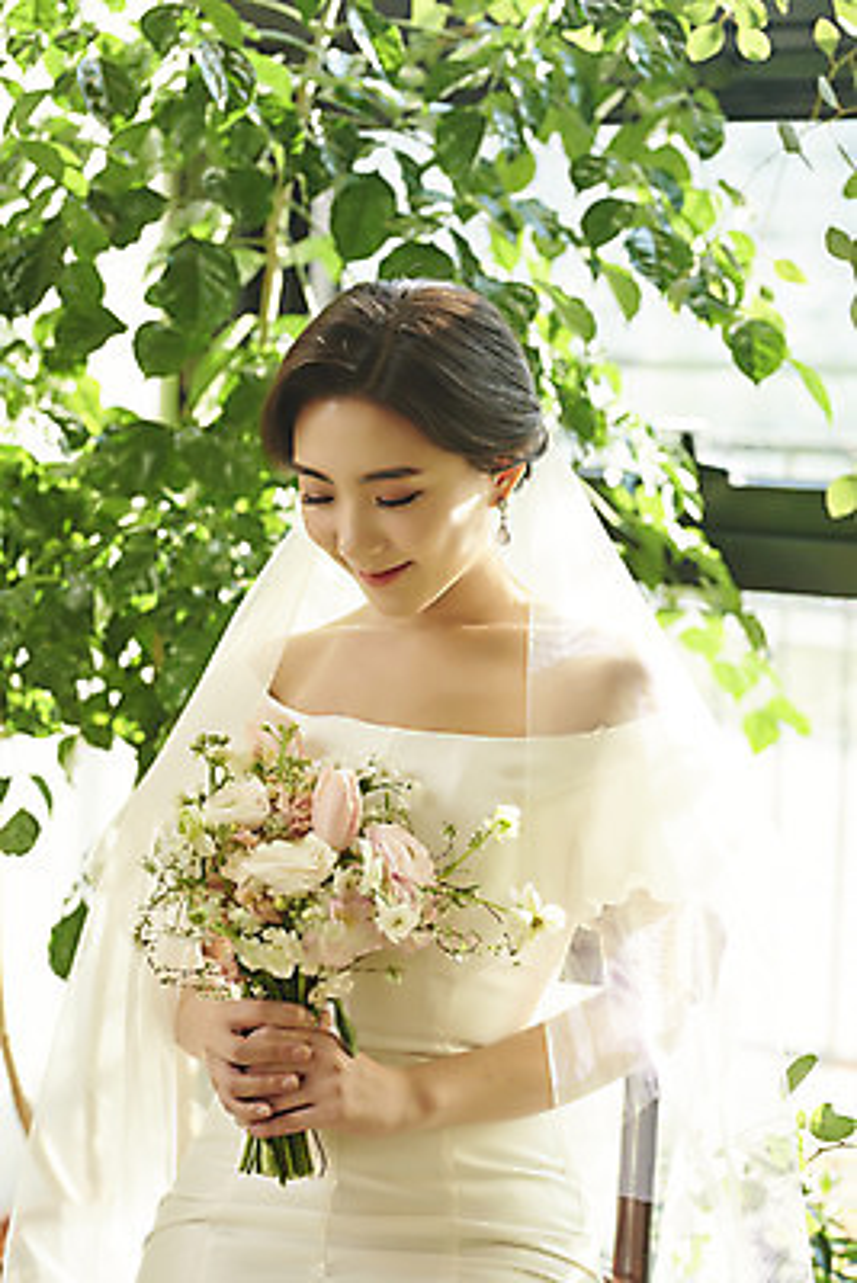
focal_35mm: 85
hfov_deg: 16.1
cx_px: 428
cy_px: 642
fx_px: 3032
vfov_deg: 23.9
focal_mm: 85
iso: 125
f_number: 2.8
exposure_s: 1/125
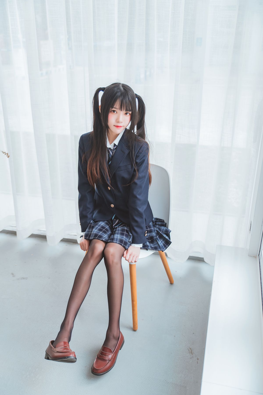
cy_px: 198
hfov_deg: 37.9
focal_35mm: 35
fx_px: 383
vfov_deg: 54.4
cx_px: 132
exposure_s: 1/160
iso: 400
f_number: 2.8
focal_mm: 35
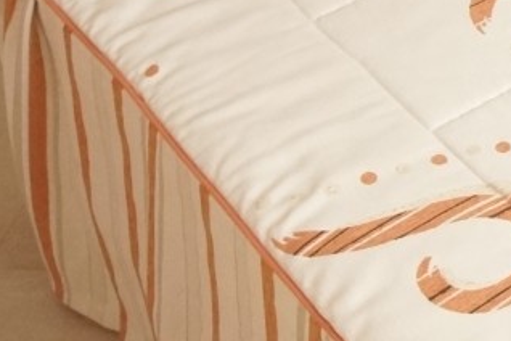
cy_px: -135
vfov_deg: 15.1
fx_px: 1206
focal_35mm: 85
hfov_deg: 21.0
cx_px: 722
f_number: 9
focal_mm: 10
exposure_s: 1/60
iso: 2500
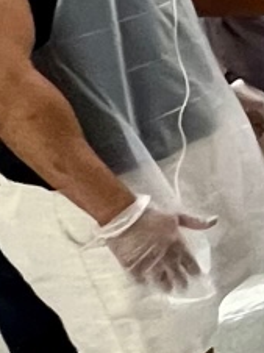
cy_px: -122
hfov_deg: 8.1
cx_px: 1036
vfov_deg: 16.0
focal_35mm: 116
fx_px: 1182
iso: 400
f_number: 1.8
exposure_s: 1/60
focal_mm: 1.57
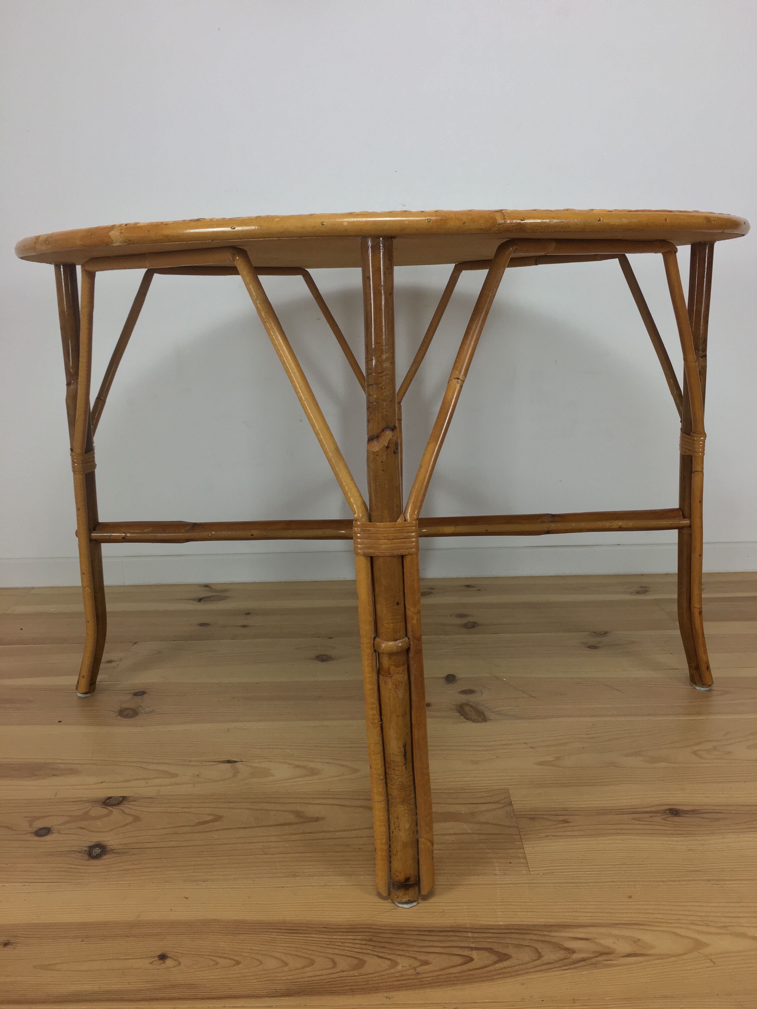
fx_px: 846
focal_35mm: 29
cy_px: 504
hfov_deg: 48.2
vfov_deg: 61.7
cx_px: 378
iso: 40
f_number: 2.2
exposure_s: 1/33
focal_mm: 4.15
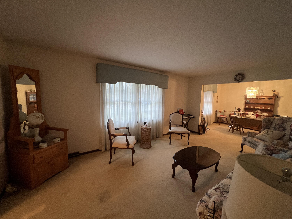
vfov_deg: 89.9
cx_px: 146
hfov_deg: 106.2
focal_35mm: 13
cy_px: 110
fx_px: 110
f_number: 1.8
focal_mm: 1.57
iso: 320
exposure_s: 1/60
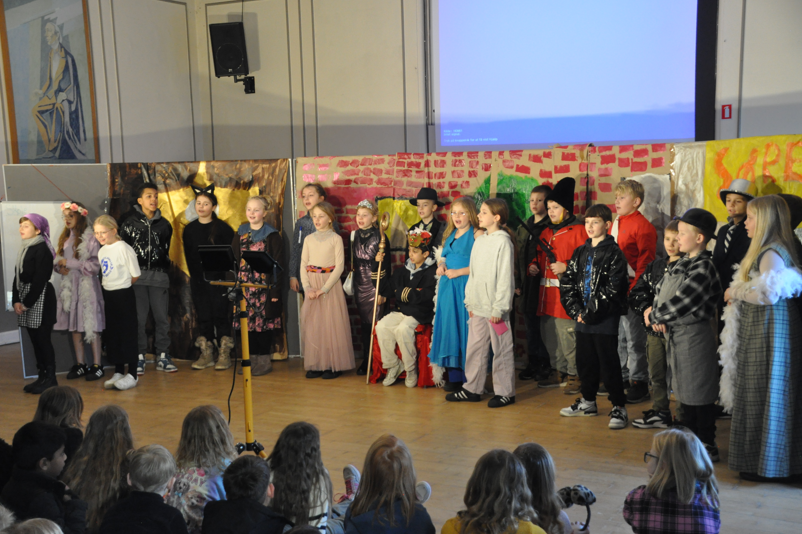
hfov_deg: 40.3
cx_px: 400
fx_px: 1091
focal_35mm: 49
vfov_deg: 27.5
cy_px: 262
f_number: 4.2
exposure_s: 1/40
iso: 1600
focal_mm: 32
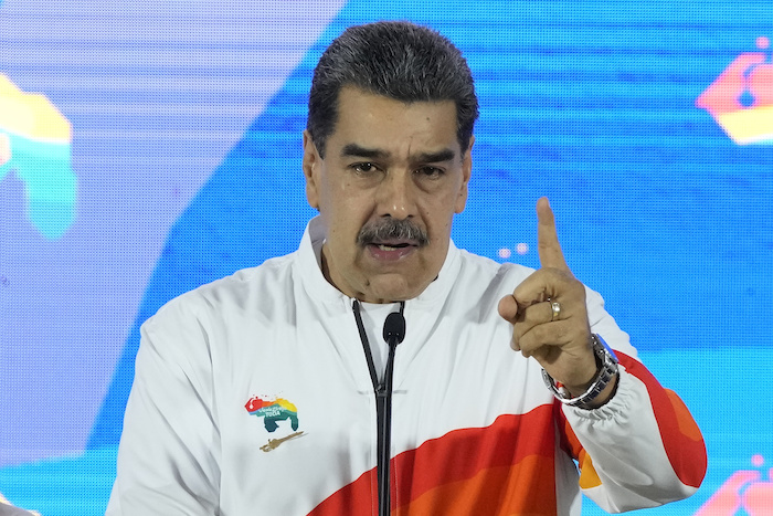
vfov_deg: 6.9
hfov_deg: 10.3
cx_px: 386
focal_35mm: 200
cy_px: 258
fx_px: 4295
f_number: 3.5
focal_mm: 200
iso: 3200
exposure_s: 1/160
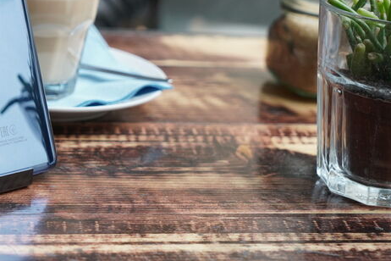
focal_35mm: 106
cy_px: 4
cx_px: 14
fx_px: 1151
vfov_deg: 12.8
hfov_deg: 18.8
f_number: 5
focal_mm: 51
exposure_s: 1/250
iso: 1250
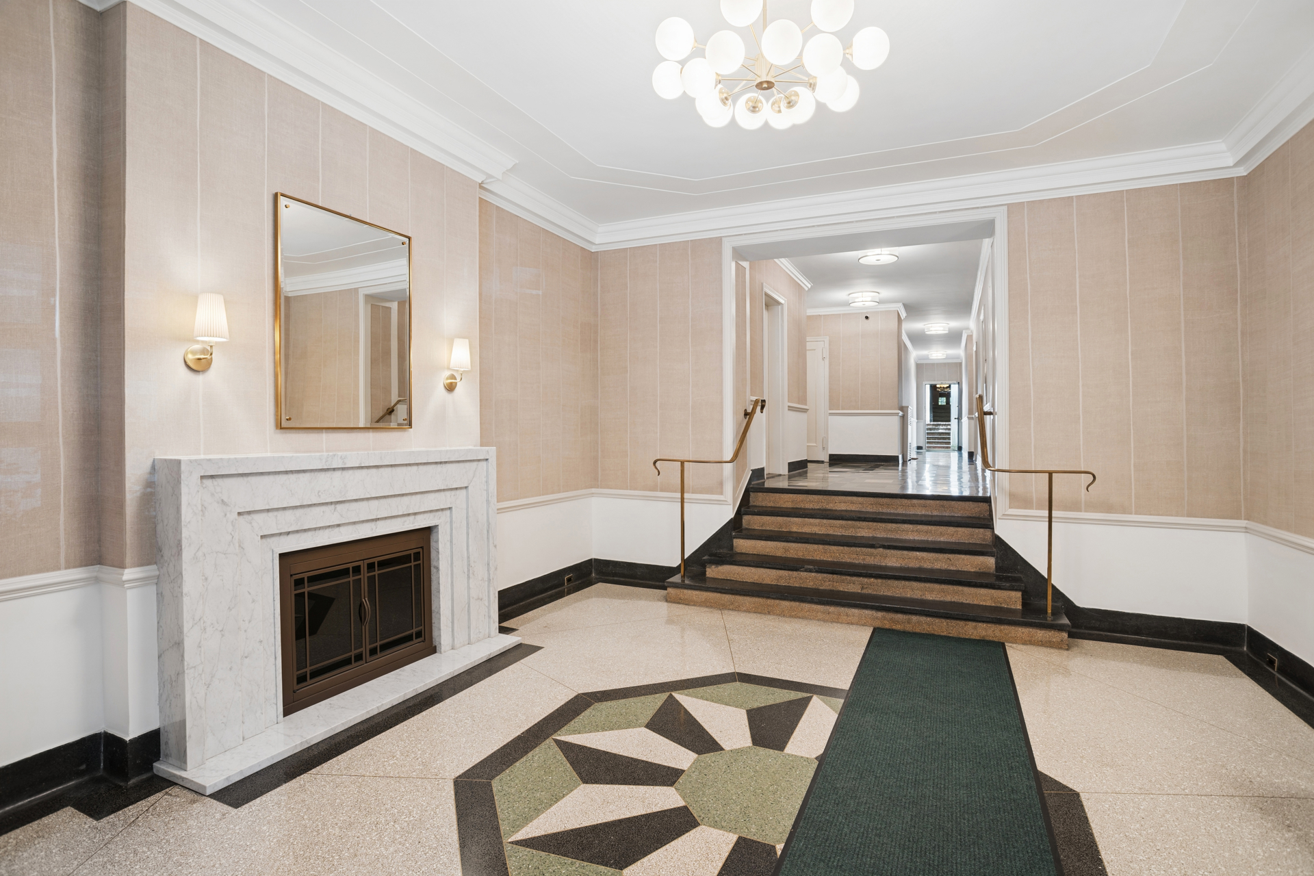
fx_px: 620
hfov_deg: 93.3
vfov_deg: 70.4
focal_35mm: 17
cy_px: 438
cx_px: 657
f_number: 8
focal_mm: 17
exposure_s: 2
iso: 100
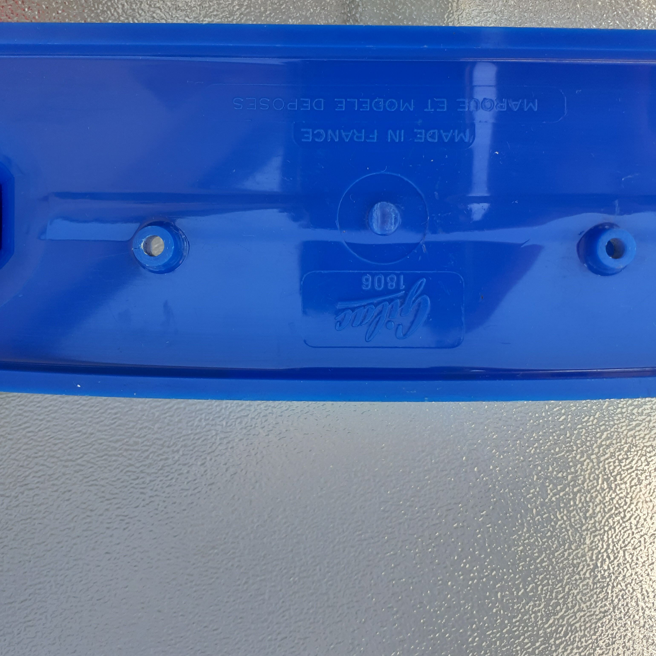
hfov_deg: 51.1
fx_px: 686
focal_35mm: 32
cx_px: 326
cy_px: 278
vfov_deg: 50.9
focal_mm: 3.6
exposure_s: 1/185
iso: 40
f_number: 1.9
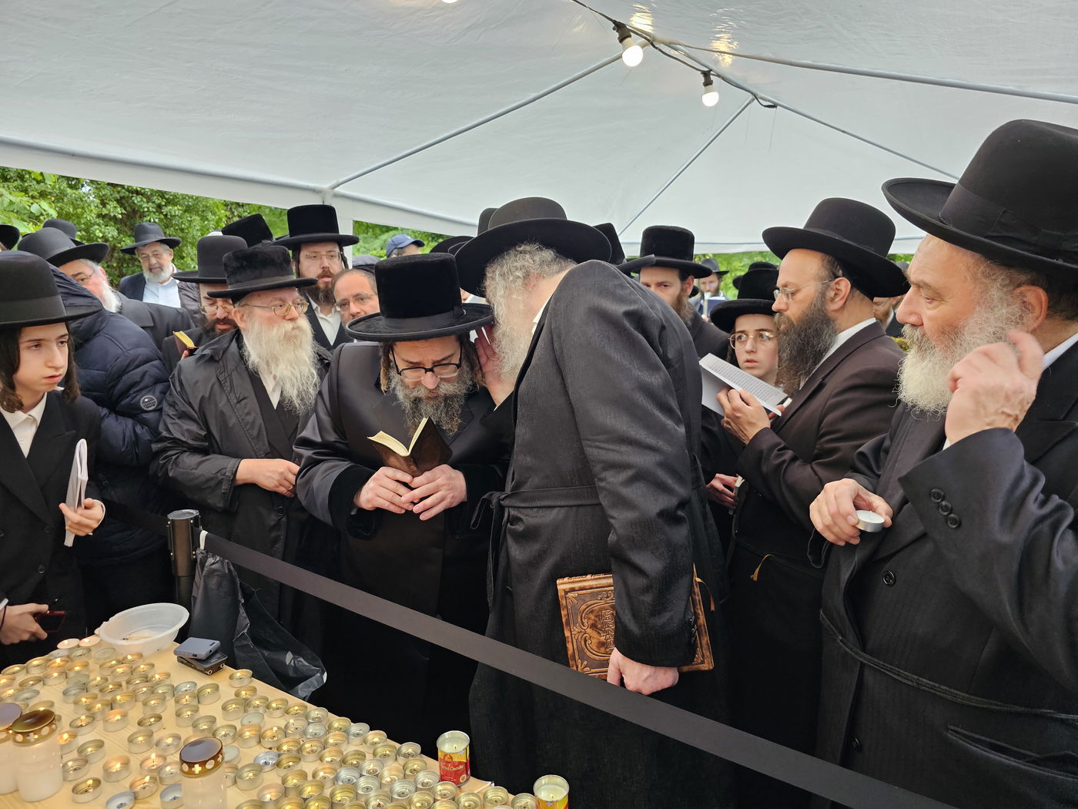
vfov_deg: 58.9
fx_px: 716
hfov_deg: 73.9
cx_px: 539
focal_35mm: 23
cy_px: 404
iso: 80
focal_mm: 6.3
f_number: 1.7
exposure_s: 1/100
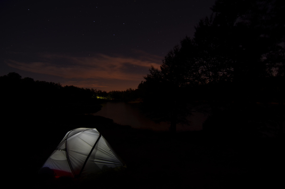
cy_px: 94
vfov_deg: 71.8
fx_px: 130
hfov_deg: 95.1
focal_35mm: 16
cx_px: 142
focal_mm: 11
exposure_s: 30
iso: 100
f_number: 2.8
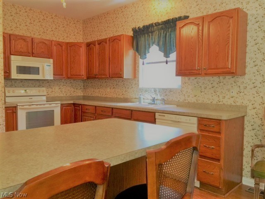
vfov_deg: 48.2
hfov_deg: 61.7
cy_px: 100
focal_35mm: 29
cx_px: 132
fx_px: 222
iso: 40
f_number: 2.2
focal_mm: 4.15
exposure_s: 1/30
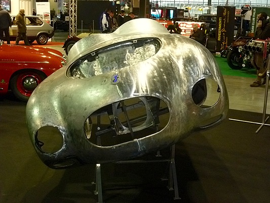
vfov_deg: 29.1
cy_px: 102
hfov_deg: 38.2
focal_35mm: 50
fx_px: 390
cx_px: 135
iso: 400
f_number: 4
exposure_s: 1/40
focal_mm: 8.9
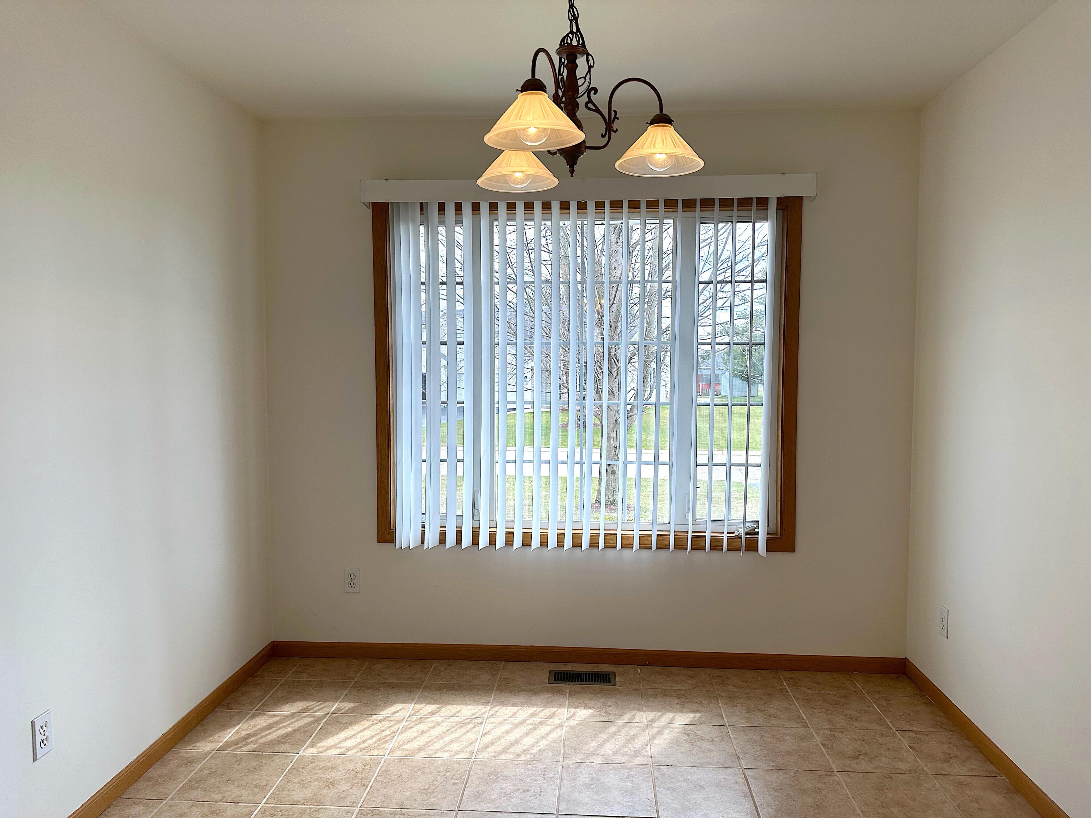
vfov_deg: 56.8
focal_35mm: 24
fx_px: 756
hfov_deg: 71.6
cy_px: 409
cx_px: 546
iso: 80
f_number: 1.78
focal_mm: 6.86
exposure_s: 1/577
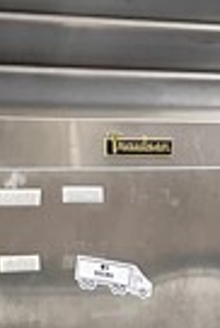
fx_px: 1362
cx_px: 36
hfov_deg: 9.2
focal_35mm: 149
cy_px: 566
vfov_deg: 12.7
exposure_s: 1/60
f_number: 1.78
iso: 640
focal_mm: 6.86
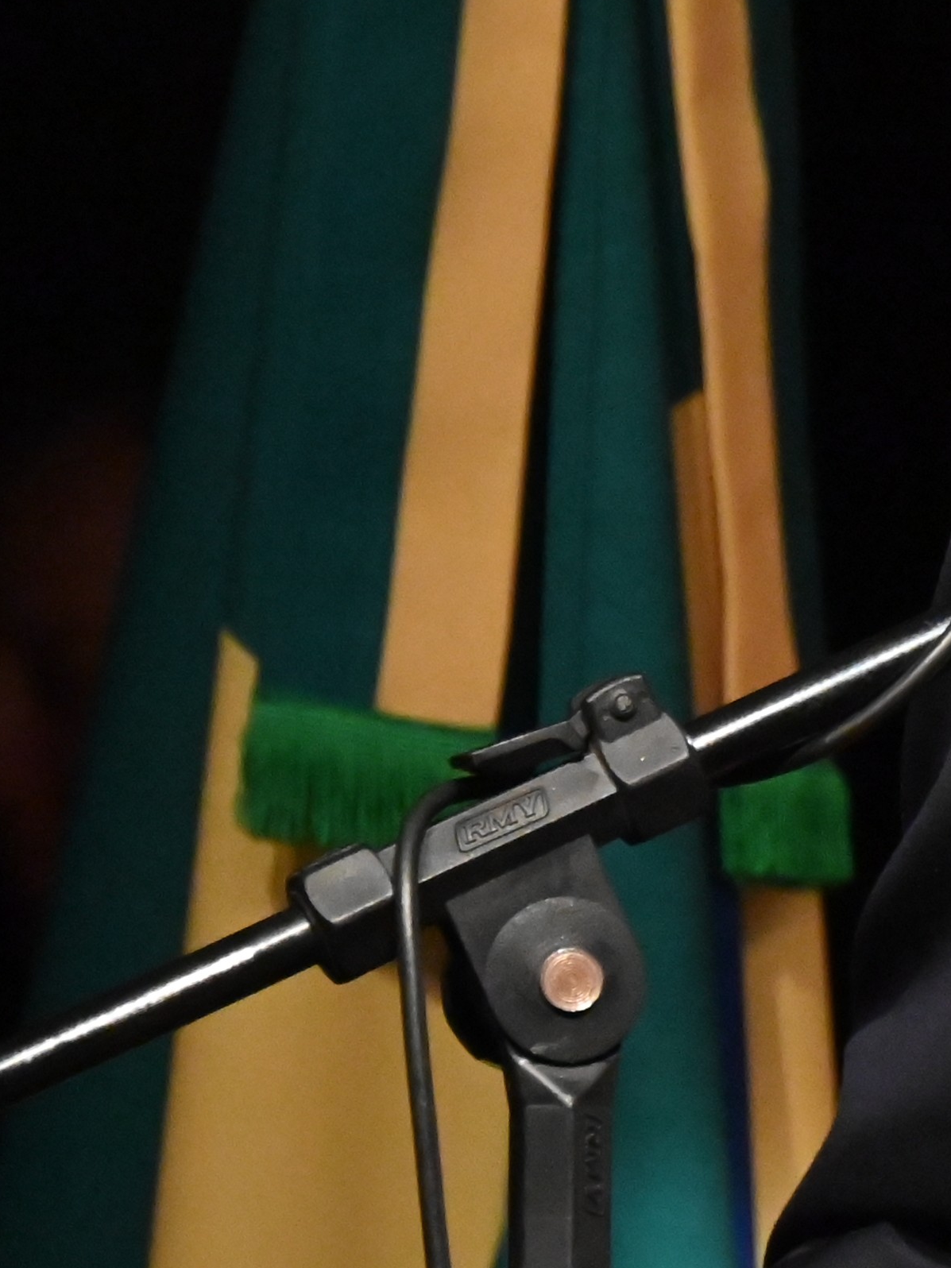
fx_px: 25238
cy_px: 454
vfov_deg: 2.9
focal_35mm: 689
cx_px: 1708
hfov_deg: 2.2
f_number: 6.3
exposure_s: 1/125
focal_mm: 190
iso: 9000
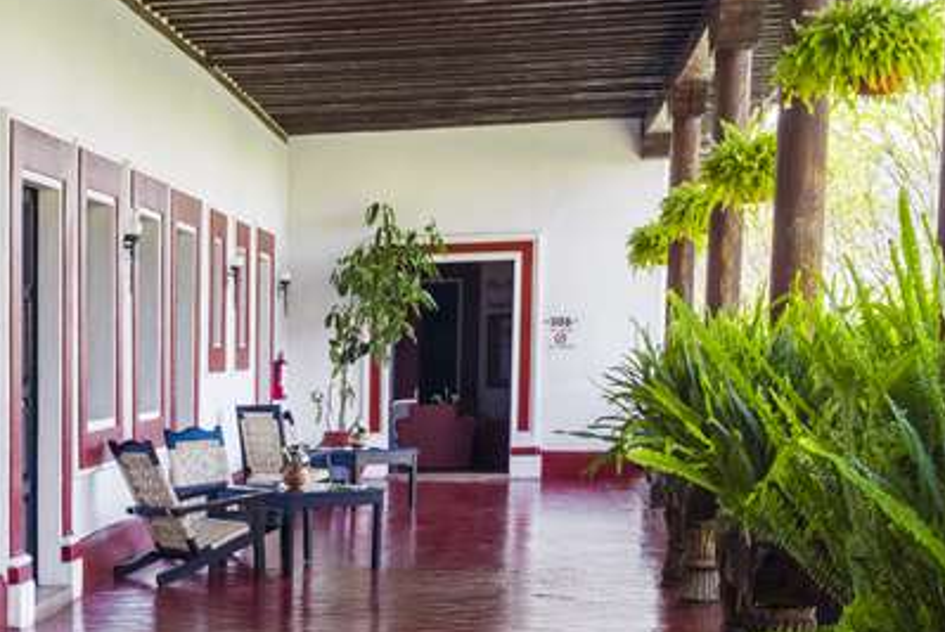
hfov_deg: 23.2
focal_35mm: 82
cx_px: -96
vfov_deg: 16.3
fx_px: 2155
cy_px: 657
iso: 400
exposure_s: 1/40
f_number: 11
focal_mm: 32
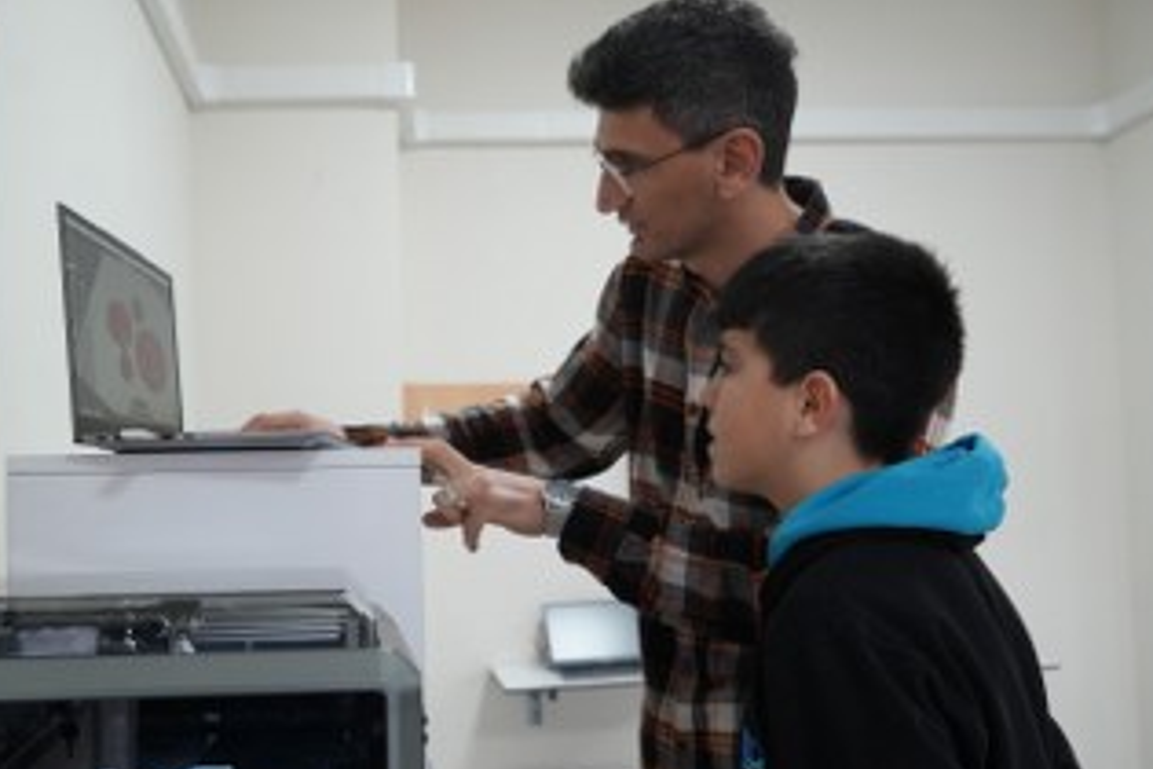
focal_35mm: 36
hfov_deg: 52.6
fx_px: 1153
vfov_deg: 36.8
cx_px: 432
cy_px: 456
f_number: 4
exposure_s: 1/160
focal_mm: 24
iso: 2500
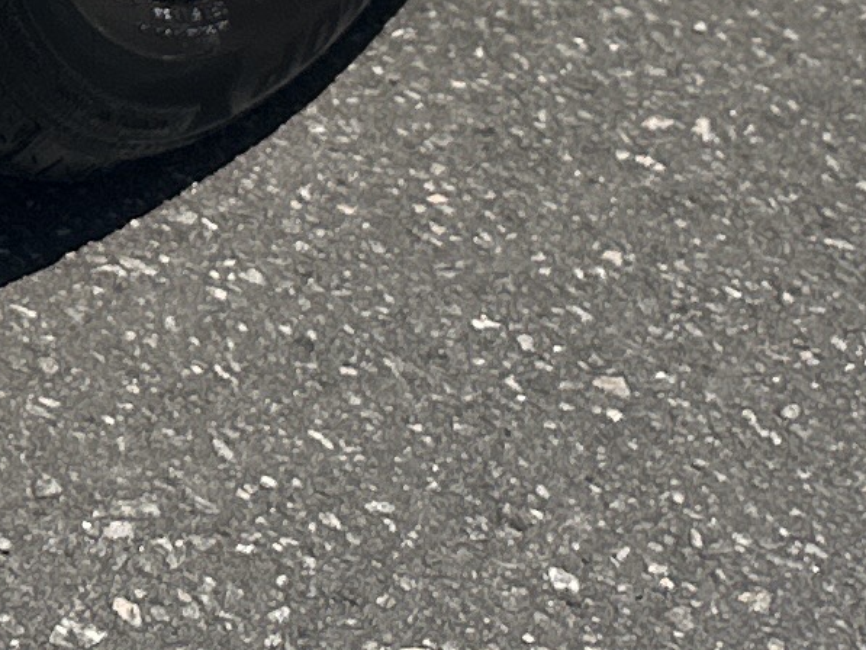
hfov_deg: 11.6
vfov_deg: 7.9
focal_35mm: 162
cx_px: -487
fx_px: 4054
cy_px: -1291
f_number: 1.78
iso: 80
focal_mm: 6.86
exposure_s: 1/10753
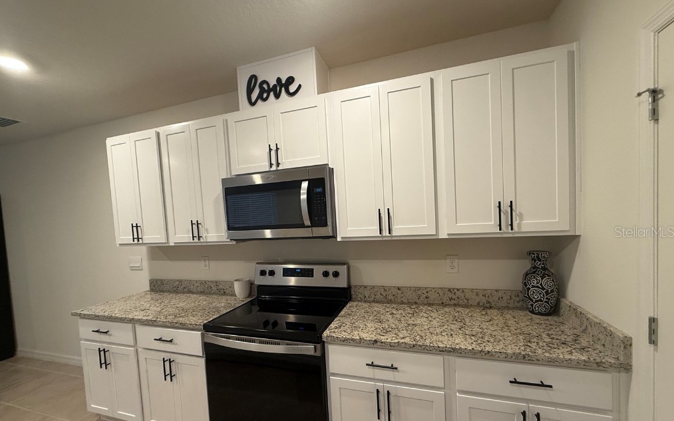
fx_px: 276
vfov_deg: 74.6
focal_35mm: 15
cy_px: 231
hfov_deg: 101.5
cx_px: 337
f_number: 2.2
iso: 200
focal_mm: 2.22
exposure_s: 1/60
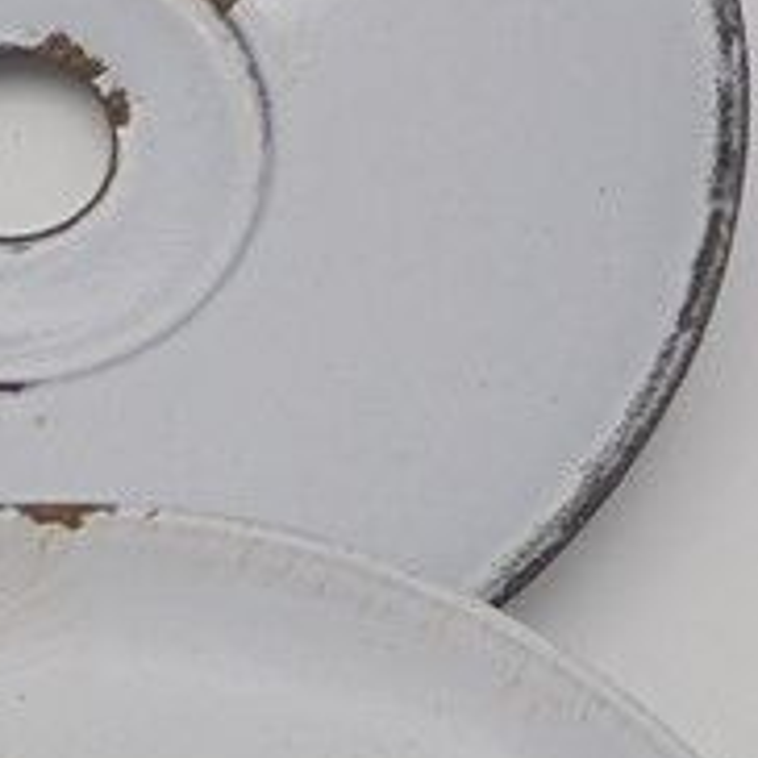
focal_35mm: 149
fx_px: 3691
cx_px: 31
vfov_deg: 11.7
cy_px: 496
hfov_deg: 11.6
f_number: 4
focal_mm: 6.1
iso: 100
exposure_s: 1/320
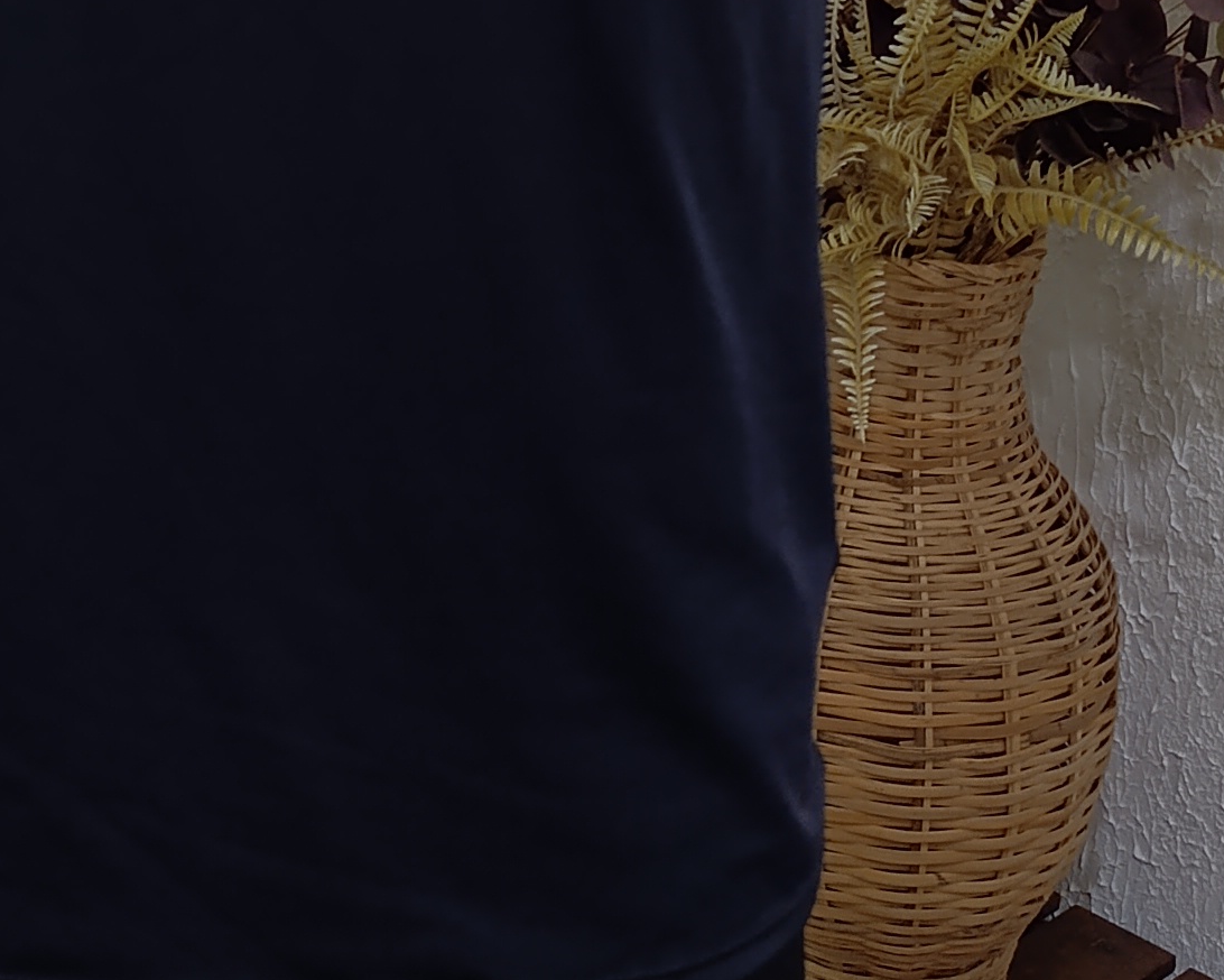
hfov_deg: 22.1
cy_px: -138
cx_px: 89
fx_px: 3044
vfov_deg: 17.6
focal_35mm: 84
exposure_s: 1/60
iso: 800
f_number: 1.6
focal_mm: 6.14
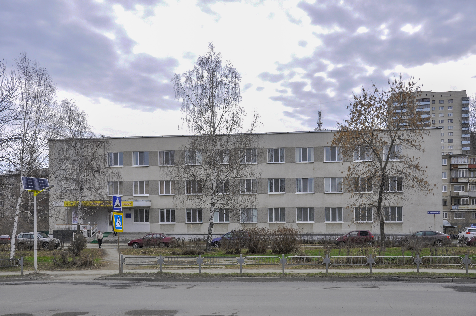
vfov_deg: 35.4
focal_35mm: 38
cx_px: 238
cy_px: 158
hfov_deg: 51.3
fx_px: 495
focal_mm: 25
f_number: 5.6
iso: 320
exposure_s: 1/1000
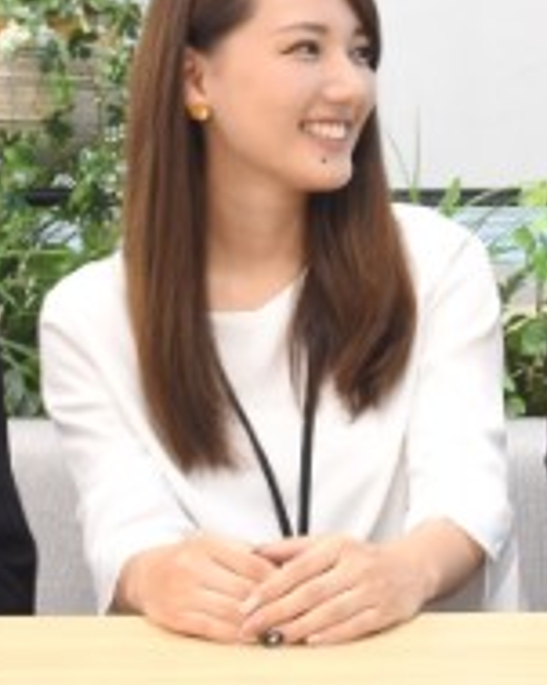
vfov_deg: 17.5
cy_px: 185
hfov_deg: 13.9
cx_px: 525
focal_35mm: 110
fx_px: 2219
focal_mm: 23
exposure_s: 1/10
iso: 250
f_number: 5
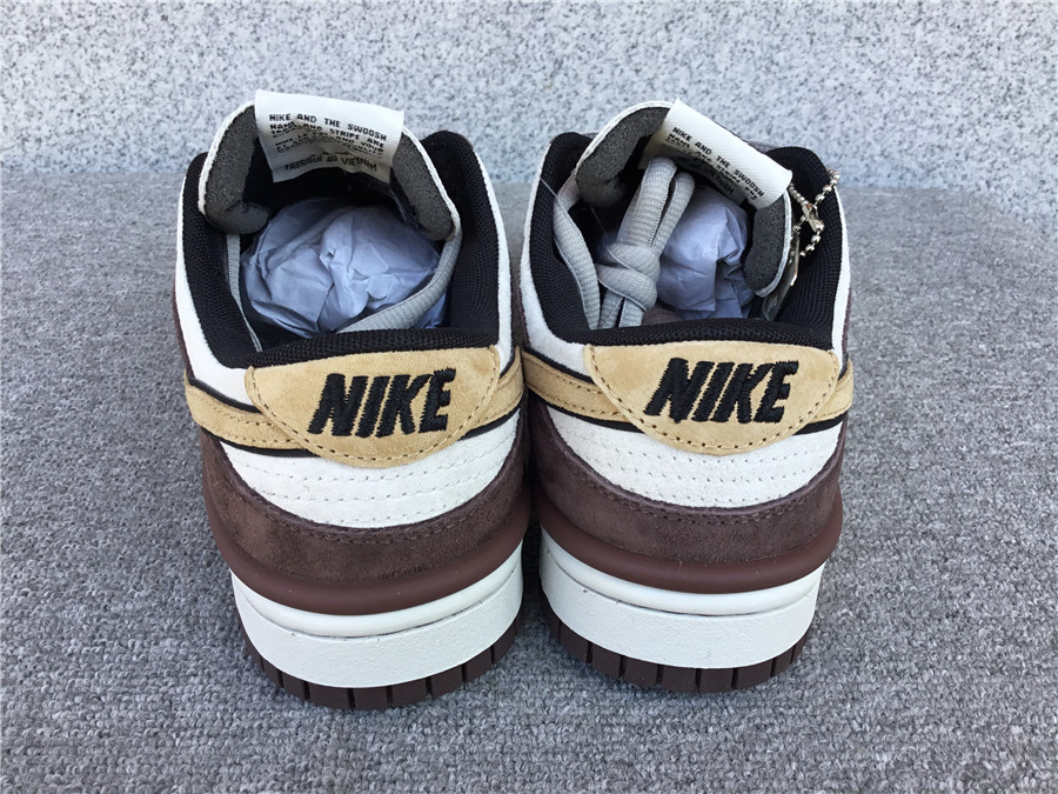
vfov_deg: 45.4
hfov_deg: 58.4
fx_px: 947
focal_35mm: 31
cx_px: 529
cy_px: 397
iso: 25
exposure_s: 1/119
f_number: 2.4
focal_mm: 3.3
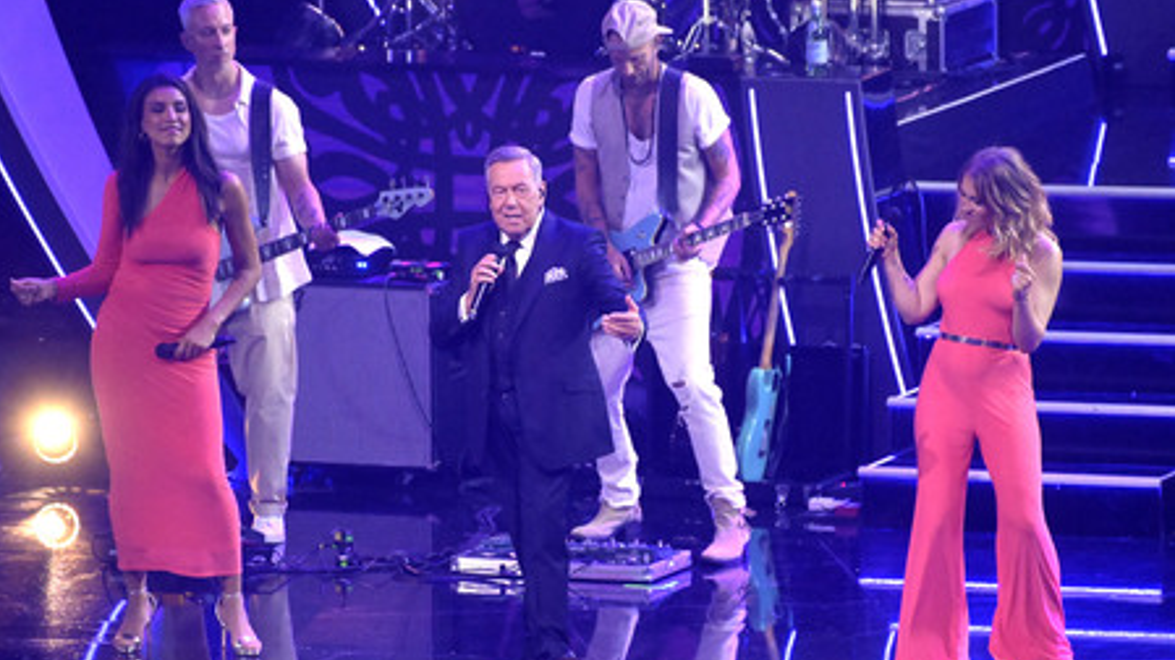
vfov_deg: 2.3
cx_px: 588
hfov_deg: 4.1
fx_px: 16379
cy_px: 380
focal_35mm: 526
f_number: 5.6
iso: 16000
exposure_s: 1/400
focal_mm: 500
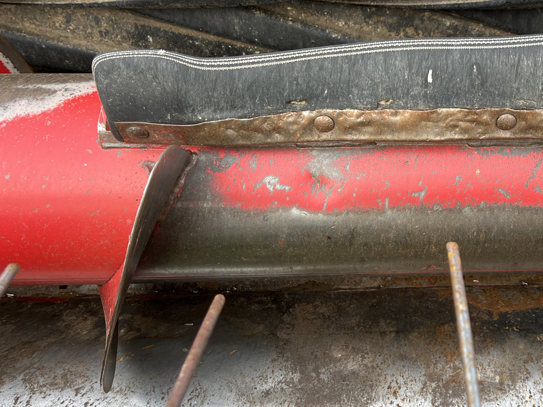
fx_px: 674
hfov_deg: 41.9
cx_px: 435
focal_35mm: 43
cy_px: 156
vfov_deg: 33.4
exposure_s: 1/122
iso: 32
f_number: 1.6
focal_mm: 5.1
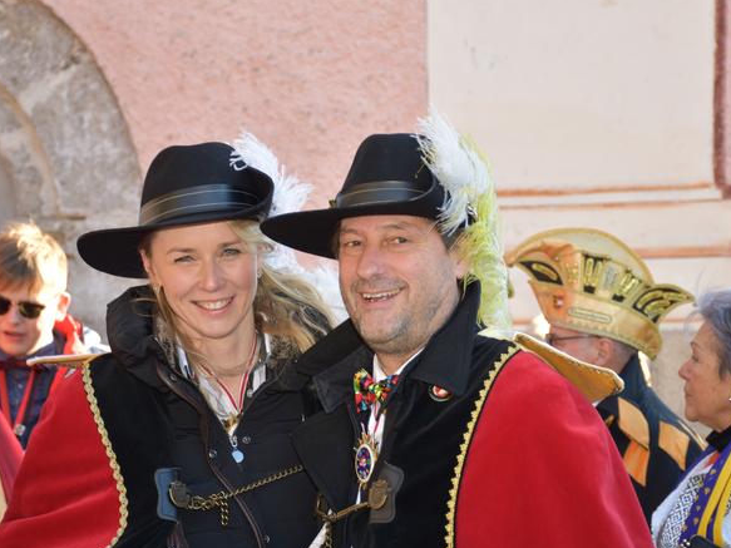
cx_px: 317
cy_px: 327
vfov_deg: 14.4
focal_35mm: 103
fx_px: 2175
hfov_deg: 19.1
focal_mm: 52
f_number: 5
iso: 200
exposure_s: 1/100
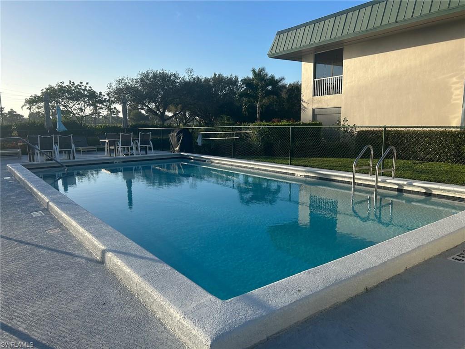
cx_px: 232
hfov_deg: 67.3
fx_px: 349
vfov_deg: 53.1
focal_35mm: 26
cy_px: 174
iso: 50
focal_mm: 5.7
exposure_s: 1/3077
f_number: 1.5
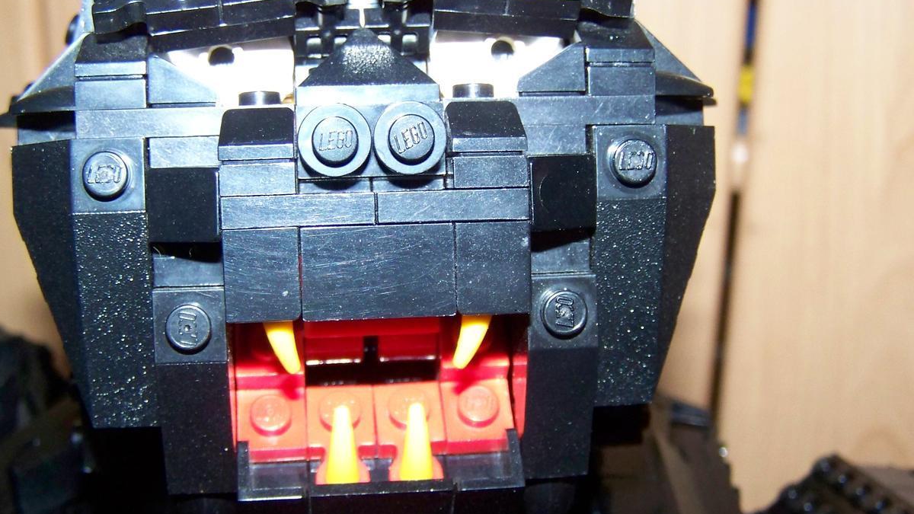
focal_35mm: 53
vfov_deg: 22.6
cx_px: 414
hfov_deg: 39.1
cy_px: 250
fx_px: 1284
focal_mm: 6.3
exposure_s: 1/30
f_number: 2.8
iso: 200
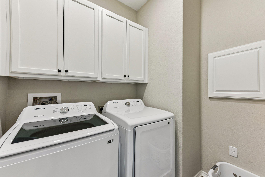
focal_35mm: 14
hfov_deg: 104.2
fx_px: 103
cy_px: 88
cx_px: 132
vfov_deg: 81.2
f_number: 8
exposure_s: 1/8
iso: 250
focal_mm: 14
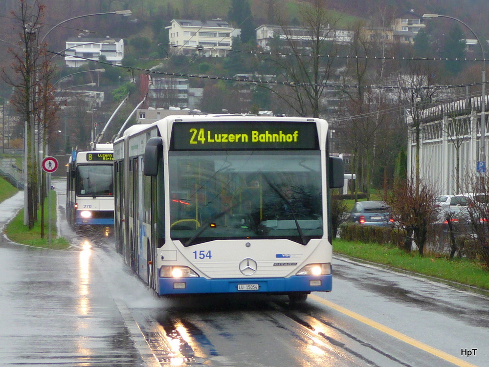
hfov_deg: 23.3
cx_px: 244
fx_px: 1187
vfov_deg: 17.6
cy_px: 184
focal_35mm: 84
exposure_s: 1/40
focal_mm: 14.2
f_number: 4.7
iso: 160
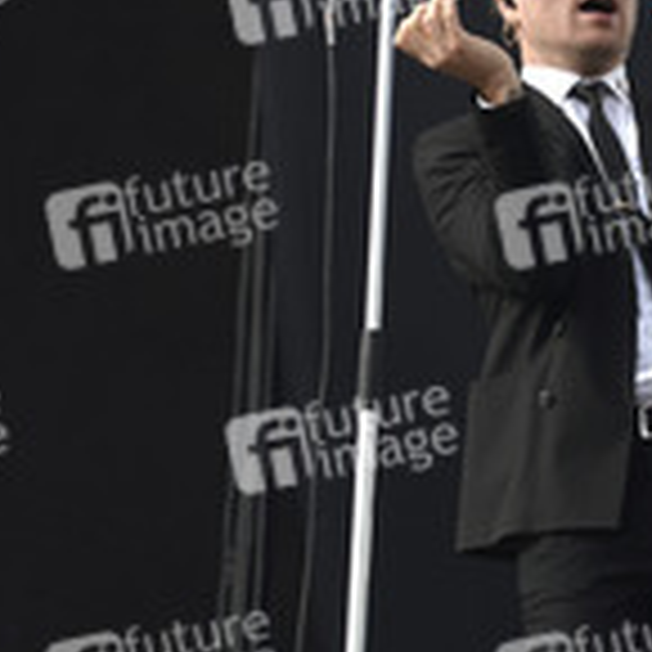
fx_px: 7608
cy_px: 328
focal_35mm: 357
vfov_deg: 4.9
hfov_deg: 4.9
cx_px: 223
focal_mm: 135
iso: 160
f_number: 7.1
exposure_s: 1/400
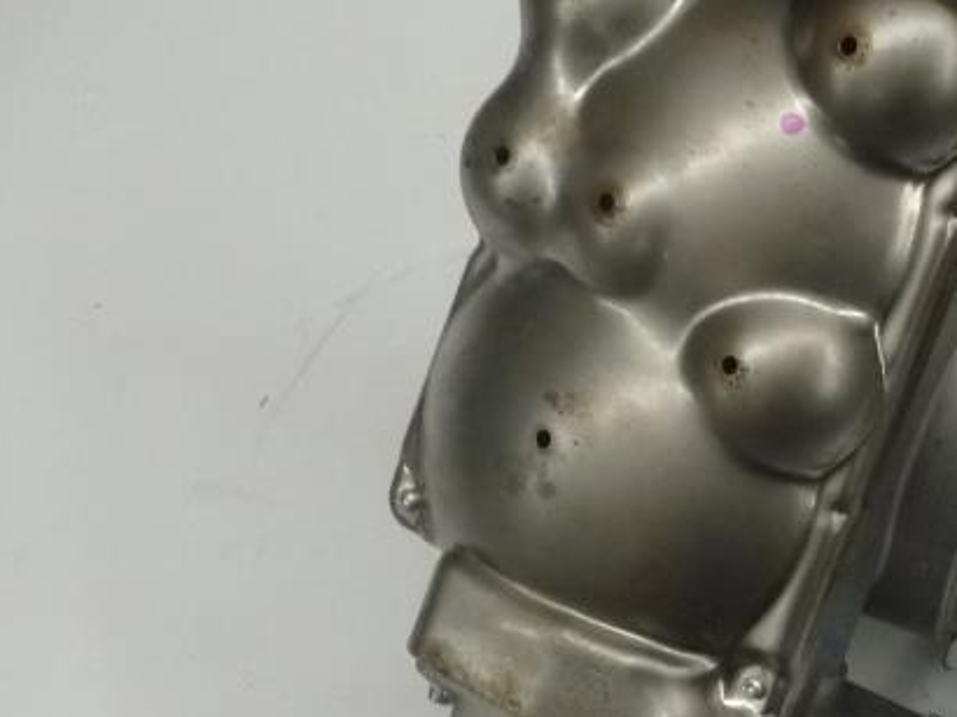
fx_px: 1934
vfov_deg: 20.8
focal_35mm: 70
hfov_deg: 24.7
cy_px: 542
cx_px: 1190
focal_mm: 4.7
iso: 320
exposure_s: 1/60
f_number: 3.3
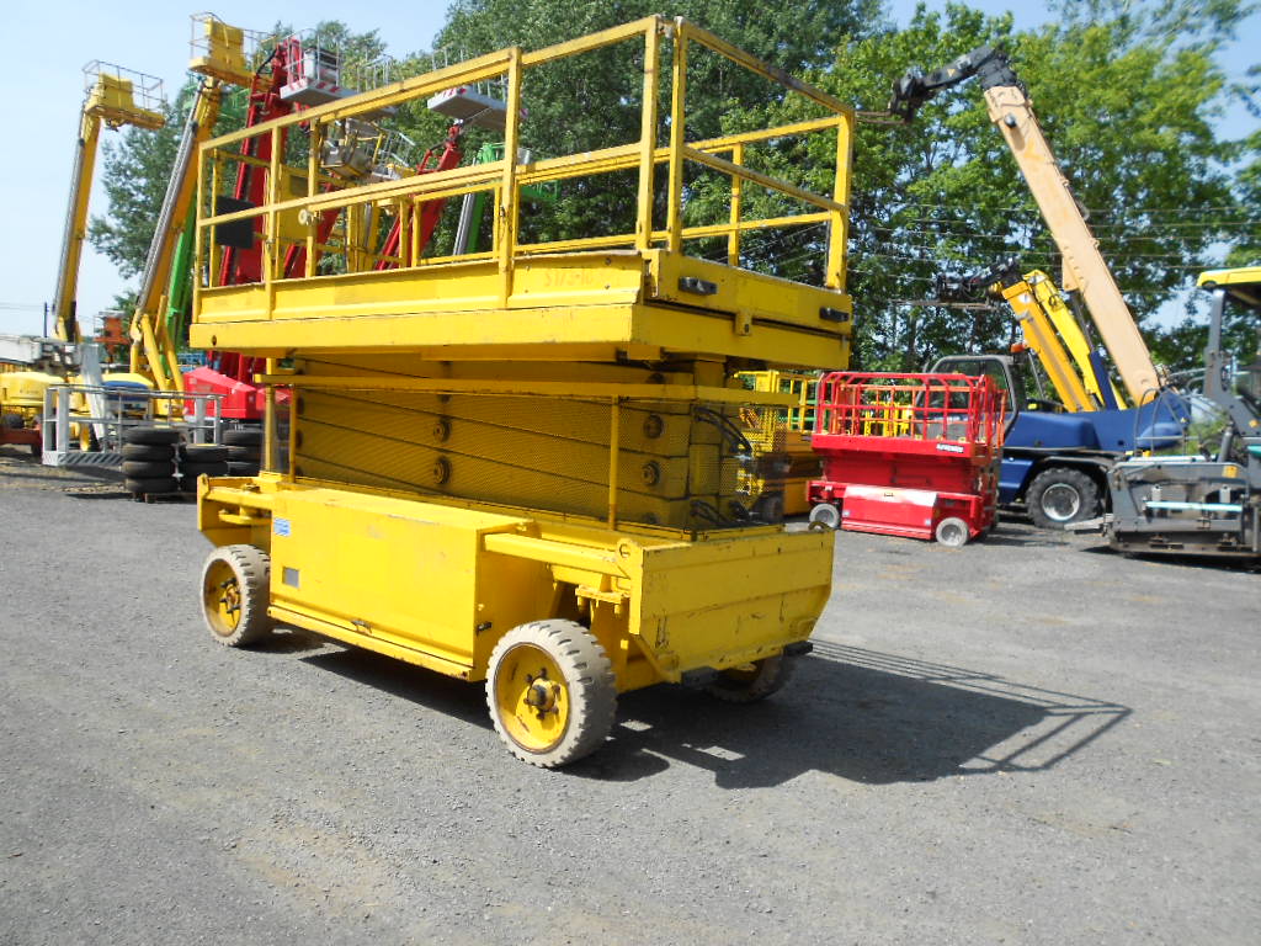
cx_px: 630
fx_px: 947
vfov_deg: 53.1
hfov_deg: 67.3
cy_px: 473
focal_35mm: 26
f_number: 3.2
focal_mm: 4.6
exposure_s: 1/640
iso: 80
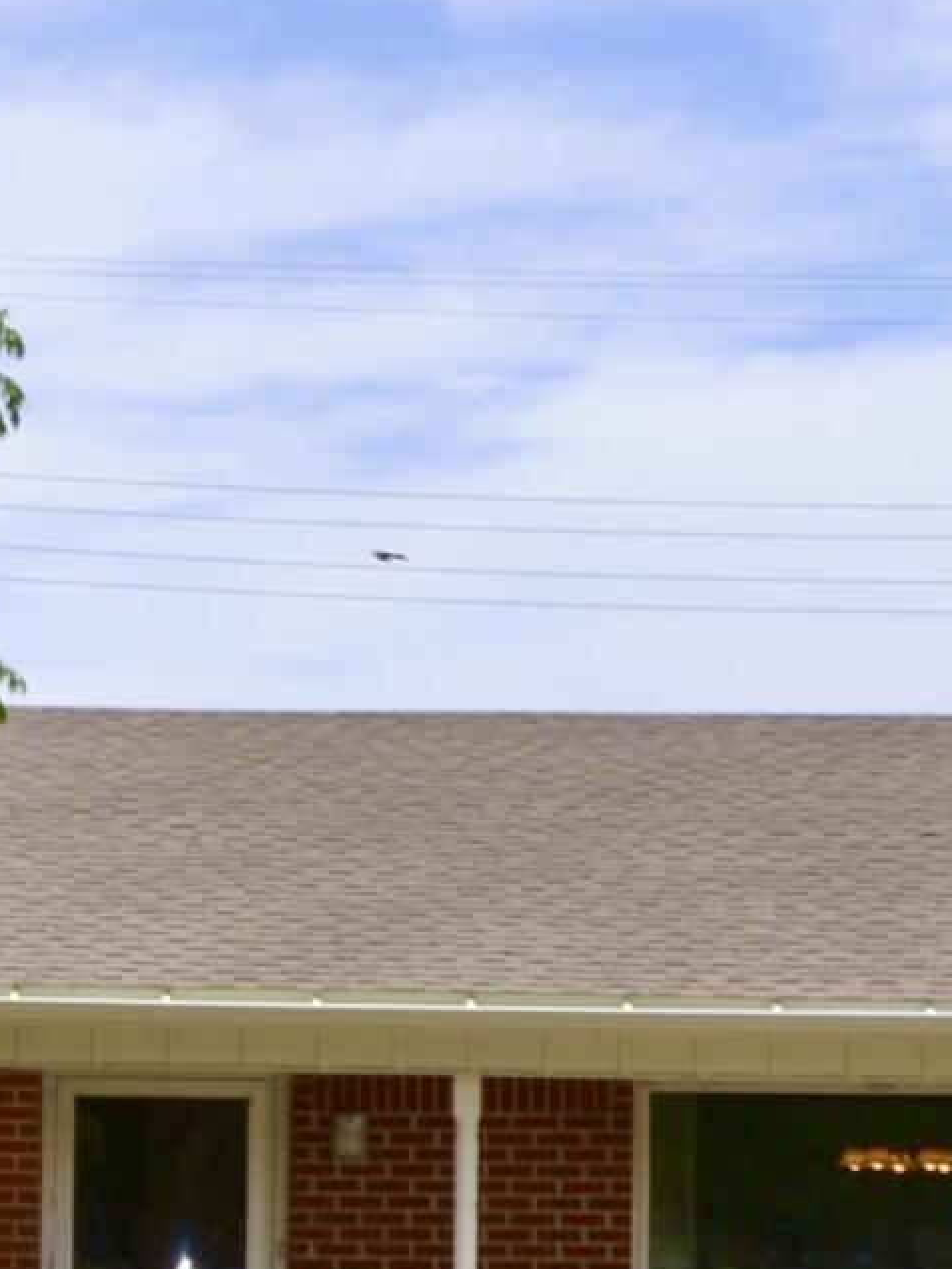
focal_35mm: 177
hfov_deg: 8.2
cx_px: -381
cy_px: 1219
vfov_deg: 11.1
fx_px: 6490
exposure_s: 1/200
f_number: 9
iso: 100
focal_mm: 26
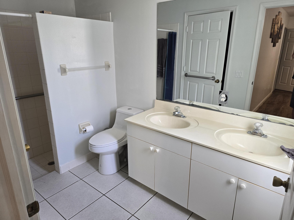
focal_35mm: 23
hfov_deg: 73.9
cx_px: 147
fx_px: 195
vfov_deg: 58.9
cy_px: 110
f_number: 1.7
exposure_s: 1/120
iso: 200
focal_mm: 6.3
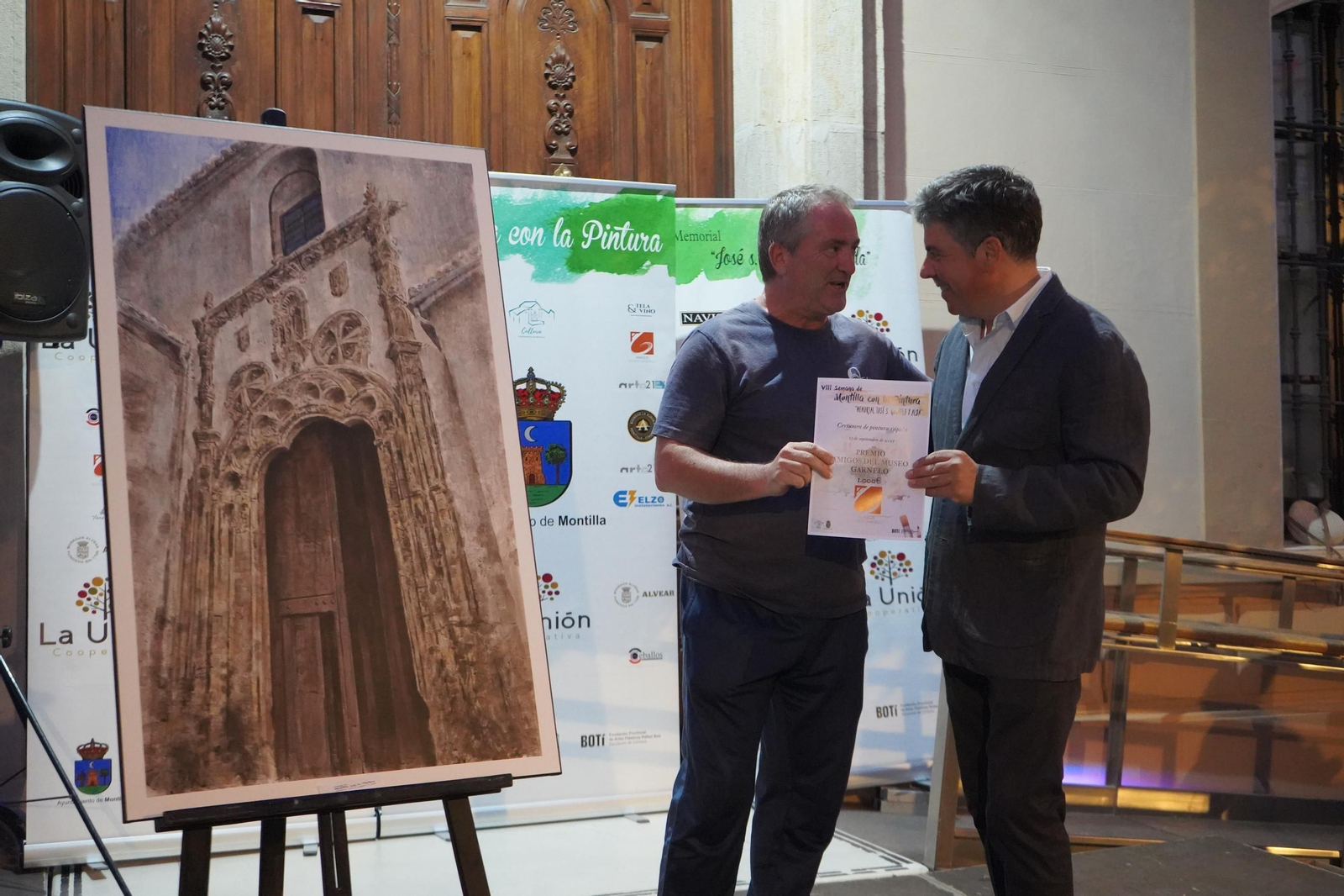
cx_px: 672
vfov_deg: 31.9
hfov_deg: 46.4
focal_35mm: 42
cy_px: 448
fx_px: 1568
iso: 12800
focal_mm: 42
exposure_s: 1/80
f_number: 4.5
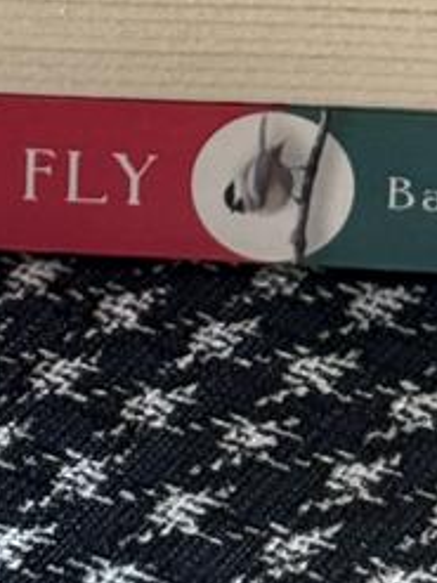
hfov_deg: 4.8
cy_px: -663
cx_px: 120
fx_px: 5239
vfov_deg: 6.2
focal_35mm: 311
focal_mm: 6.76
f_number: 1.78
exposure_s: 1/67
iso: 125
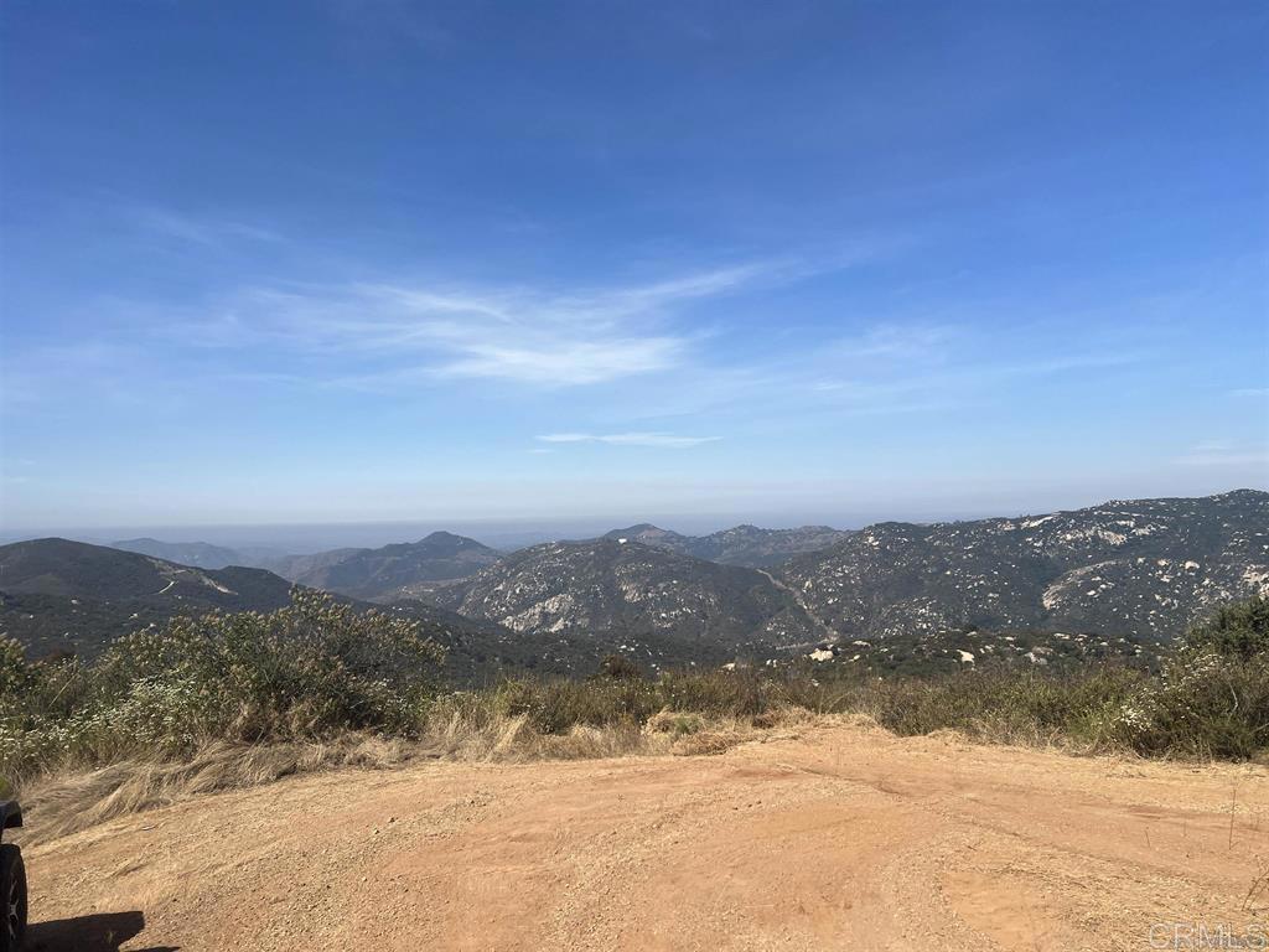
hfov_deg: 67.3
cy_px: 476
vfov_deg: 53.1
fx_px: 953
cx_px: 634
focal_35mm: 26
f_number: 1.5
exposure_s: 1/5882
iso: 50
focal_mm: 5.7
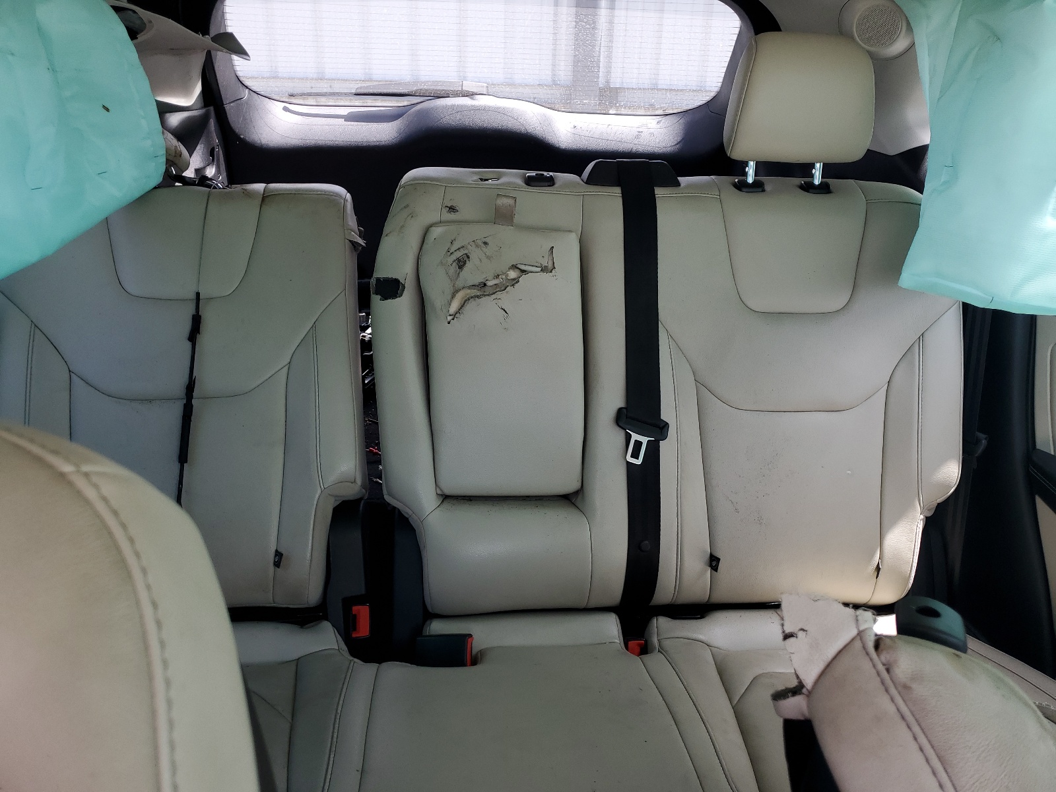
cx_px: 528
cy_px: 396
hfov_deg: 67.3
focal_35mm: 26
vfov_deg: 53.1
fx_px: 793
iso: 52
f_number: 1.5
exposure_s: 1/120
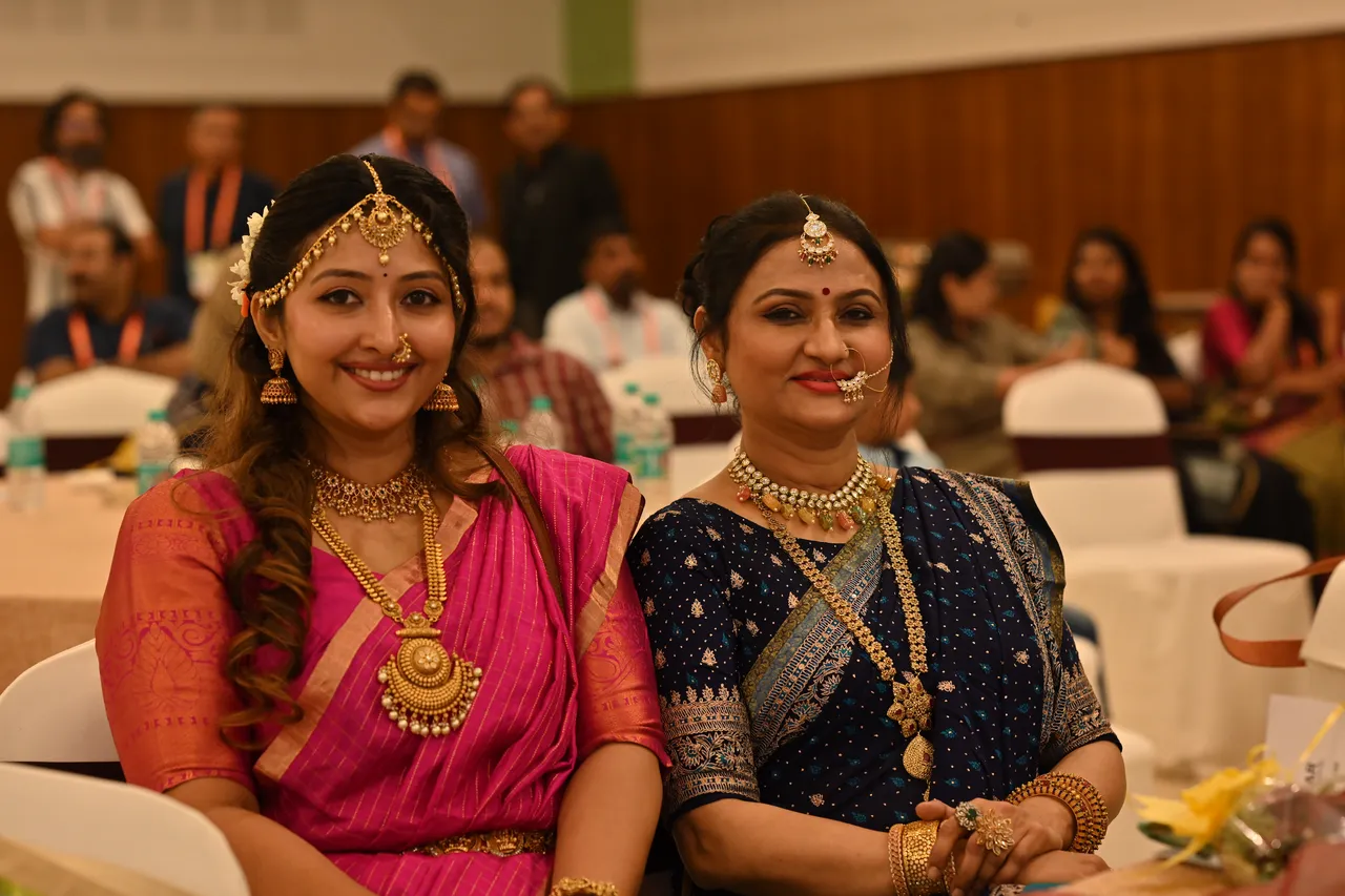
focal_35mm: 85
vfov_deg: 16.1
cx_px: 672
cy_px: 448
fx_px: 3175
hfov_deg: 23.9
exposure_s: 1/160
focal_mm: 85
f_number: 3.5
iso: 800
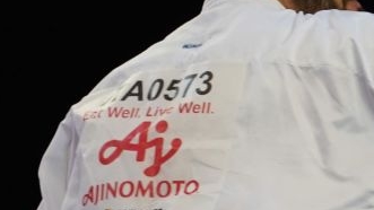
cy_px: 384
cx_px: 605
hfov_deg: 2.4
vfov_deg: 1.3
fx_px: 8923
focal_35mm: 900
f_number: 2.8
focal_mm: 158
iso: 800
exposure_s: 1/1000
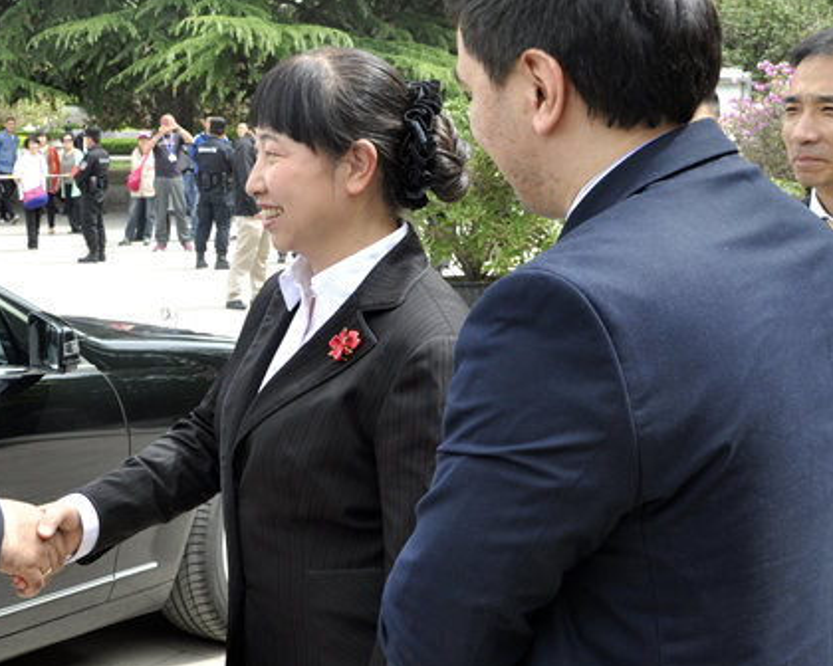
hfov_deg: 27.5
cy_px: 300
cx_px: 103
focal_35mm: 67
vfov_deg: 22.8
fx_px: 1649
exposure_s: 1/100
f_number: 10
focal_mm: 25
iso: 200
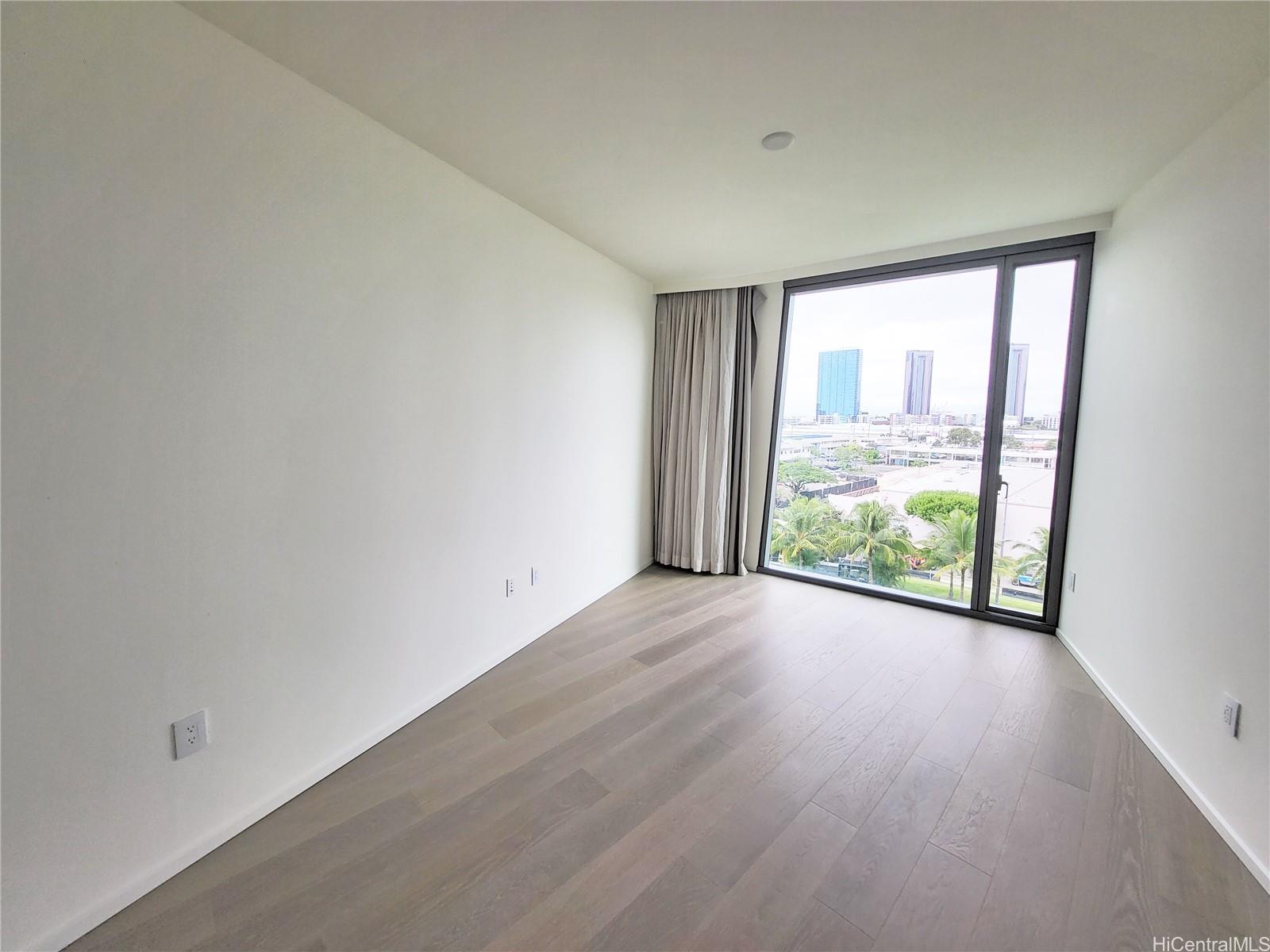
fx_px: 477
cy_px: 476
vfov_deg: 89.9
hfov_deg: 106.2
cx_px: 635
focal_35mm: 13
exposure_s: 1/133
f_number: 2.2
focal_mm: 1.74
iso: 32
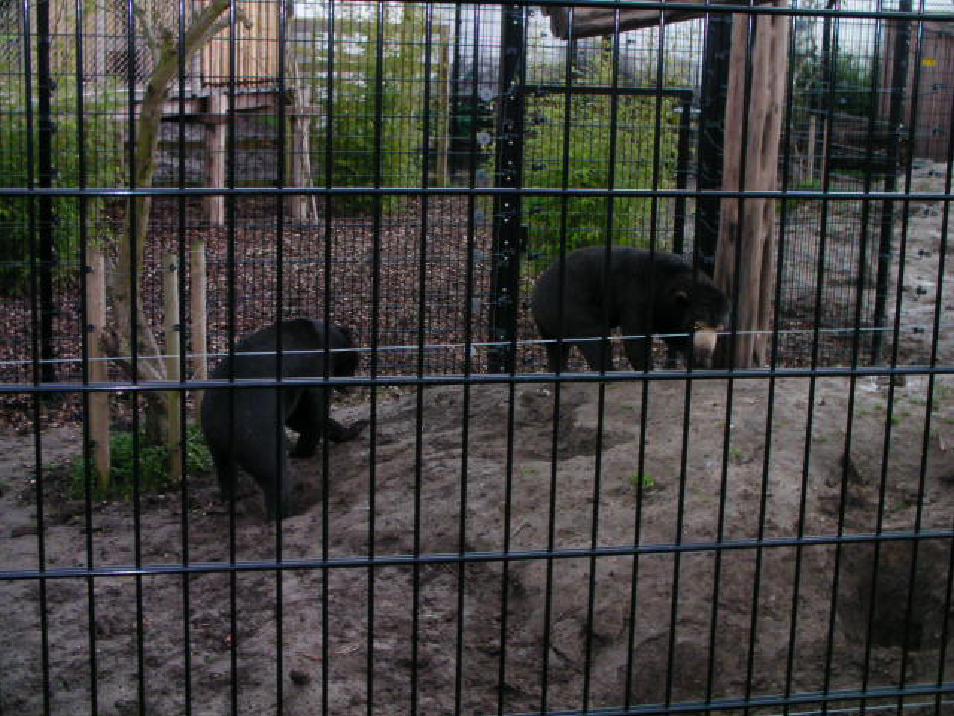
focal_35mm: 60
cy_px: 358
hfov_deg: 32.2
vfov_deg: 24.4
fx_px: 1654
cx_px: 477
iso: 200
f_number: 3.6
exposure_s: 1/39
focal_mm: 10.1
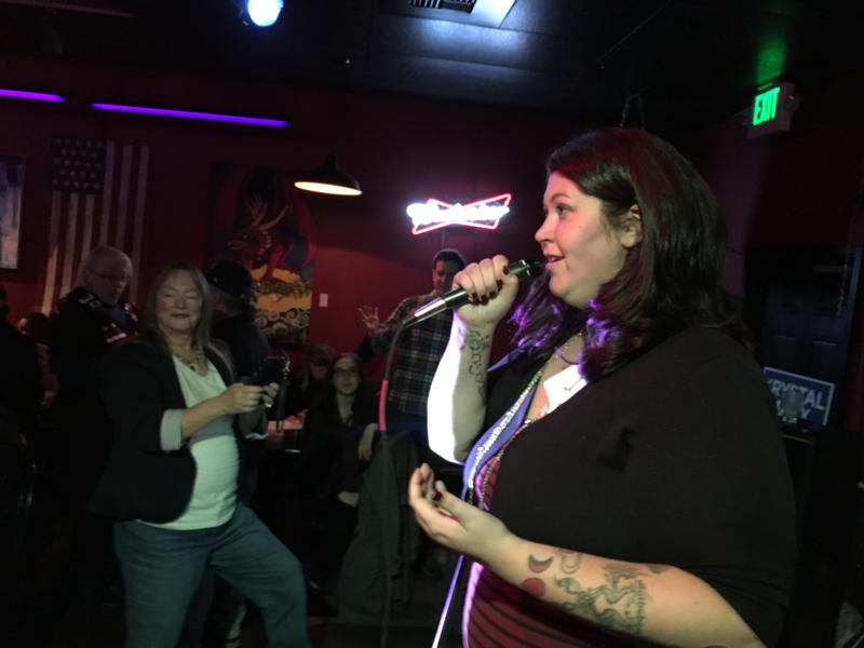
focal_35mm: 29
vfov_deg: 48.2
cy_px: 324
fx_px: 724
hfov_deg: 61.7
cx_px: 432
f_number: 2.2
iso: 250
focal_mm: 4.15
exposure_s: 1/15
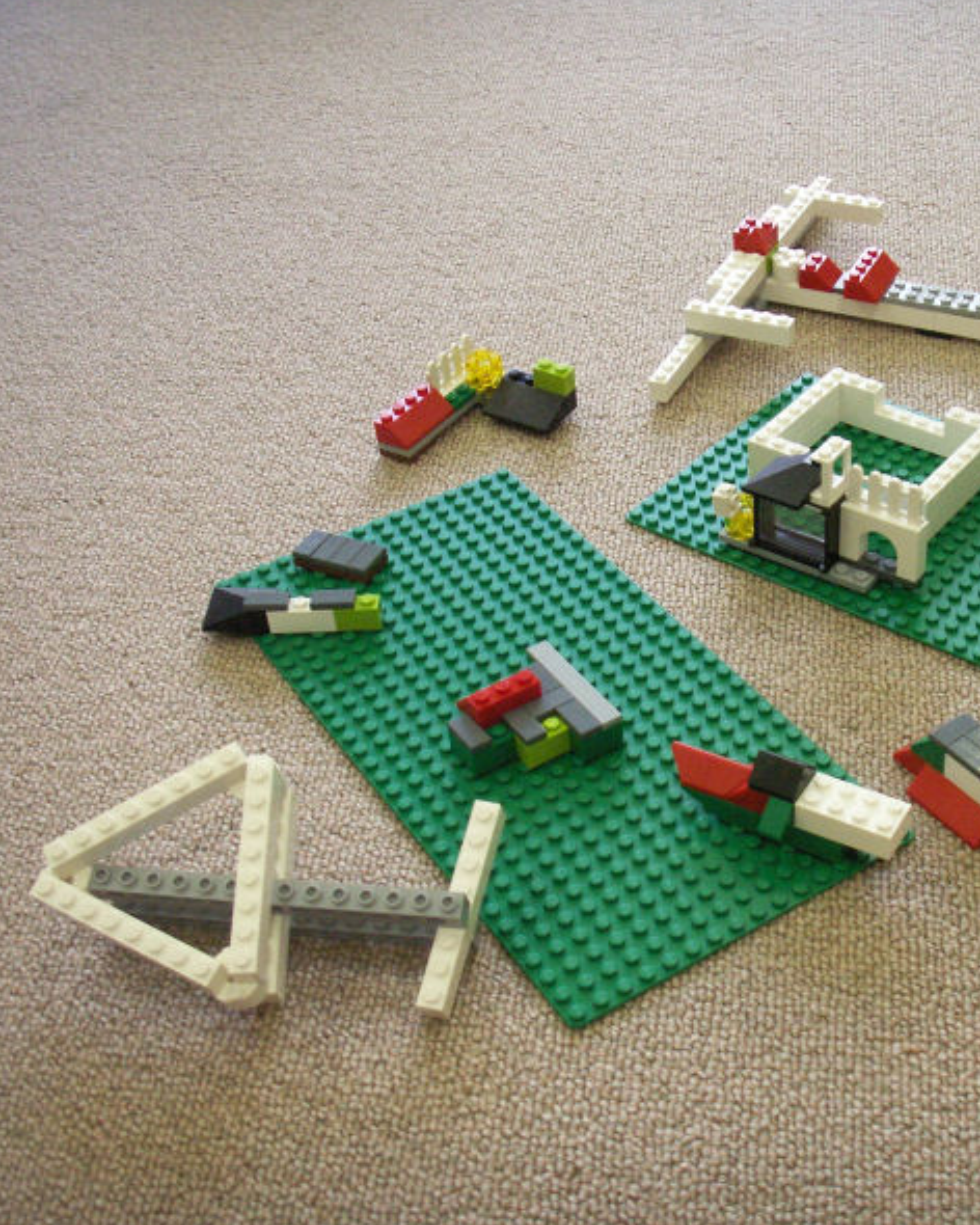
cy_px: 612
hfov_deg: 30.3
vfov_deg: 38.0
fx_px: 1777
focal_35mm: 49
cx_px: 741
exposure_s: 1/30
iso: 160
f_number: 3.5
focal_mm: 7.7
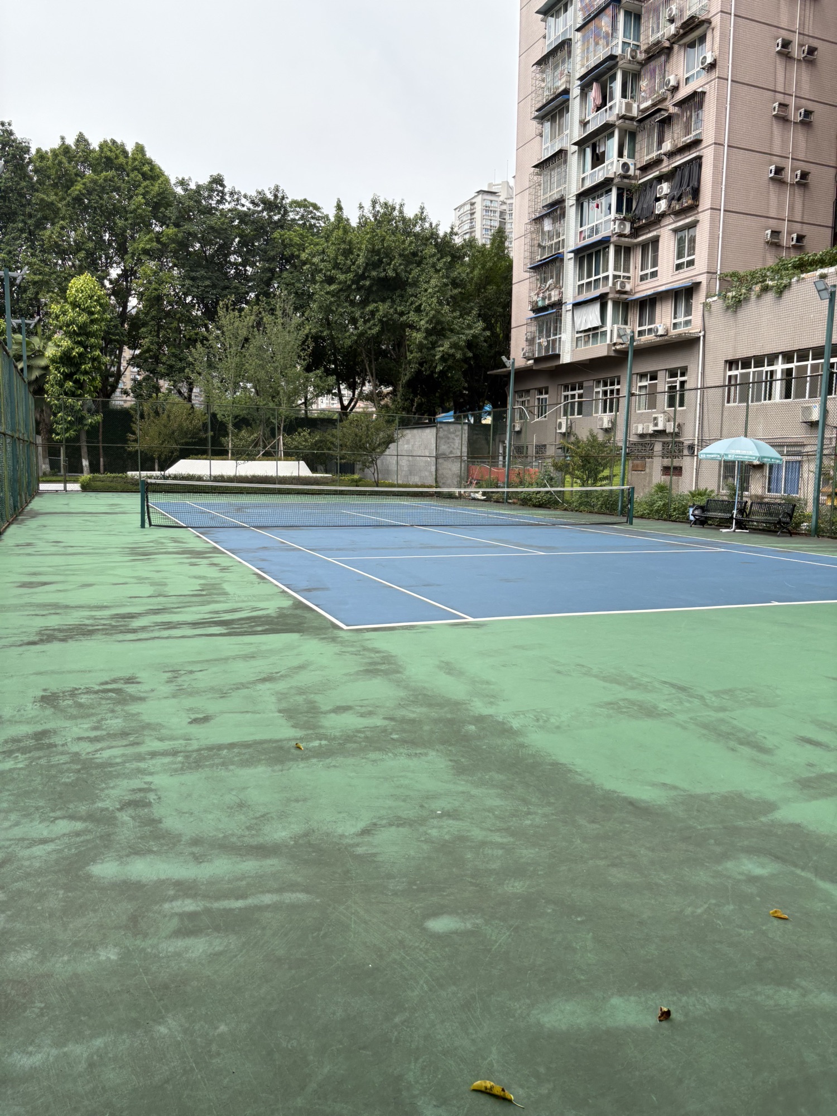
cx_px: 418
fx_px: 838
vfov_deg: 67.3
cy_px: 558
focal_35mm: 26
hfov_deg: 53.1
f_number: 1.6
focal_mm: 5.96
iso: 50
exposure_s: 1/1155
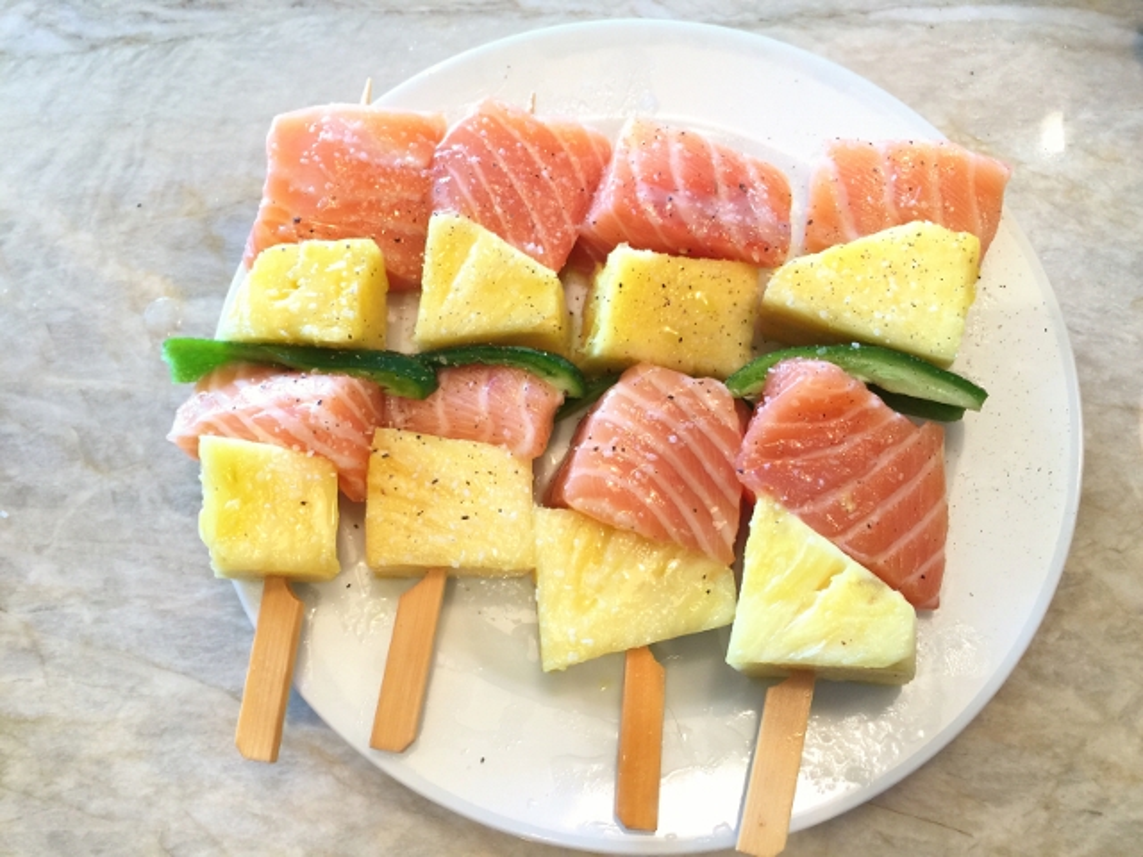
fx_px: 958
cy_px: 428
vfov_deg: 48.2
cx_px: 572
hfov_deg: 61.7
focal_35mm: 29
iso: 50
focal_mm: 4.15
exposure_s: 1/30
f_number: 2.2
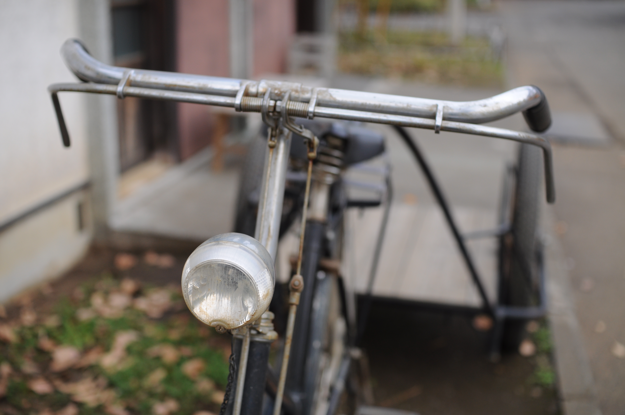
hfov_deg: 43.7
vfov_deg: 29.8
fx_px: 780
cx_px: 312
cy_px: 208
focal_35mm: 45
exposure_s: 1/160
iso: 200
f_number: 2.8
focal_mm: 30
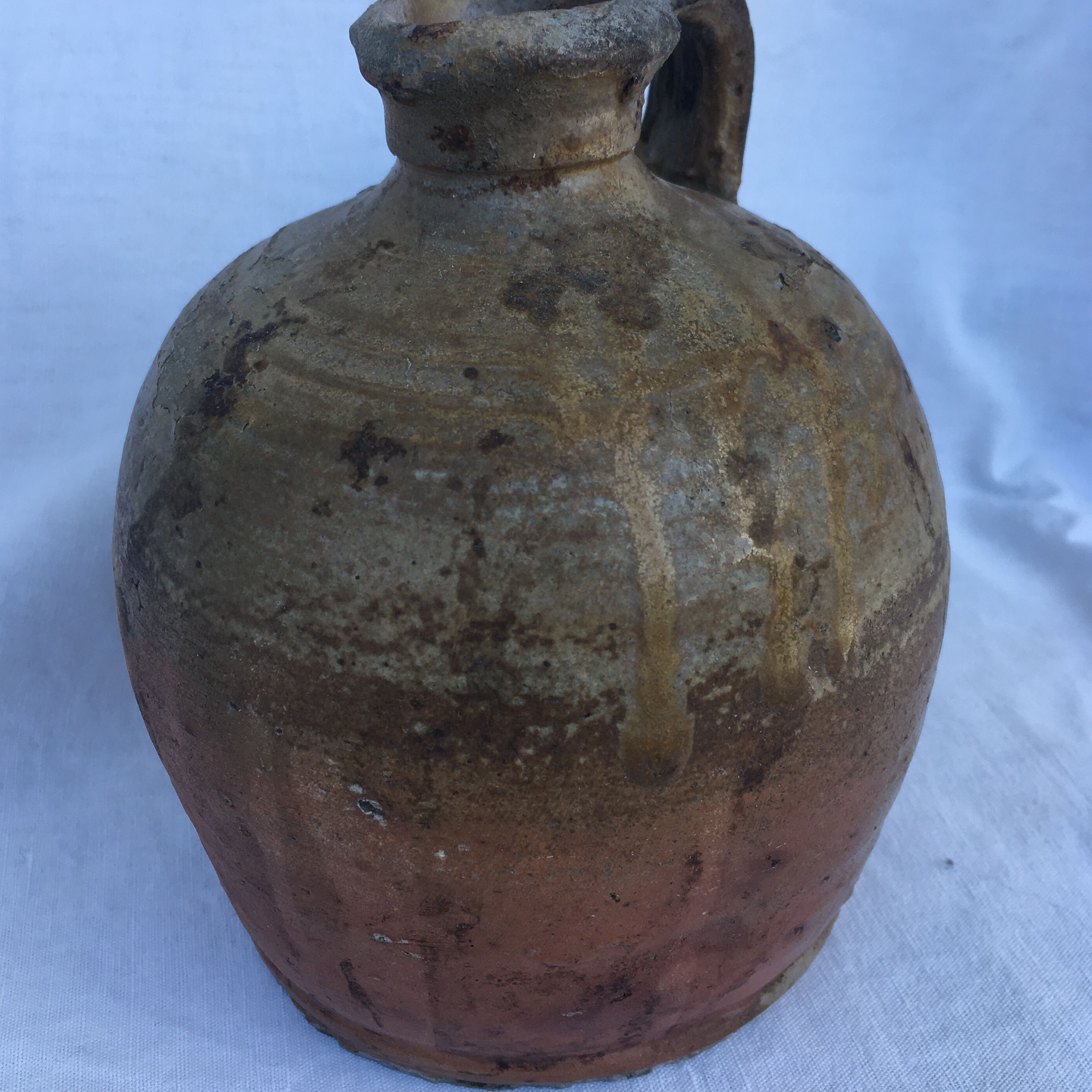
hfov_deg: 44.9
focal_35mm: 37
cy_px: 434
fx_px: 1321
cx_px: 524
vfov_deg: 44.7
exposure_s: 1/187
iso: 25
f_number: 2.2
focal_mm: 4.15
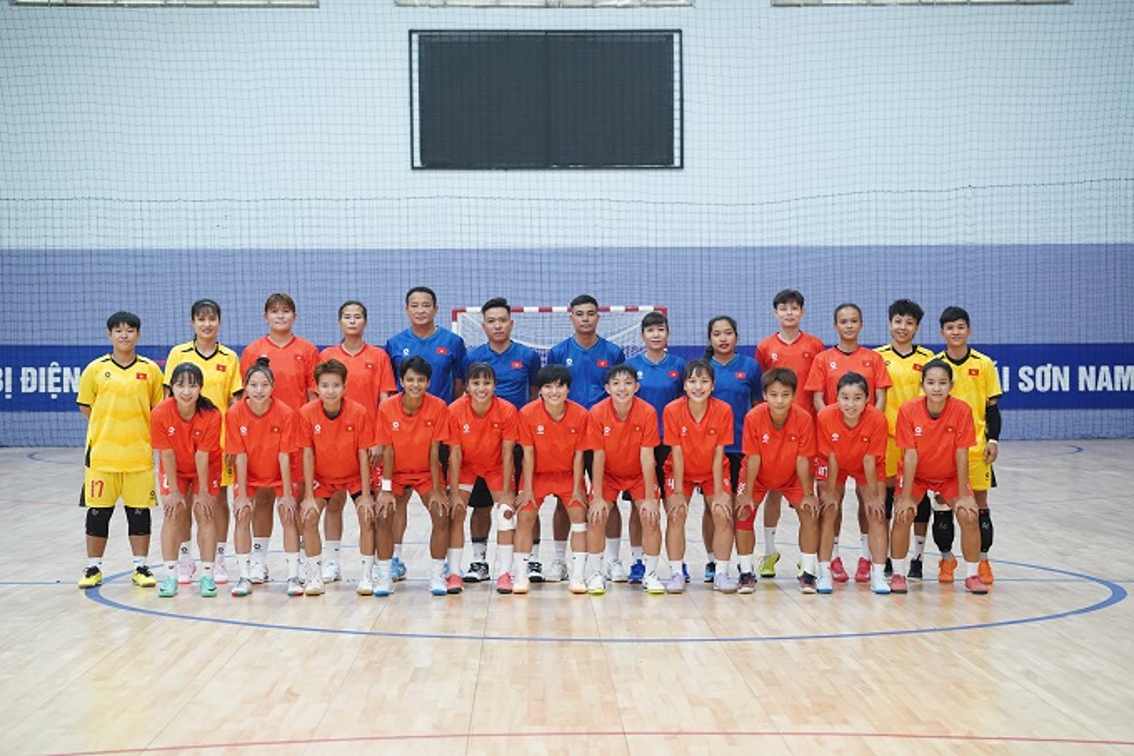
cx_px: 567
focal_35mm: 70
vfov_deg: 19.4
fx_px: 2204
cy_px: 378
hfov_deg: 28.8
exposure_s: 1/160
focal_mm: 70
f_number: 4
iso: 3200
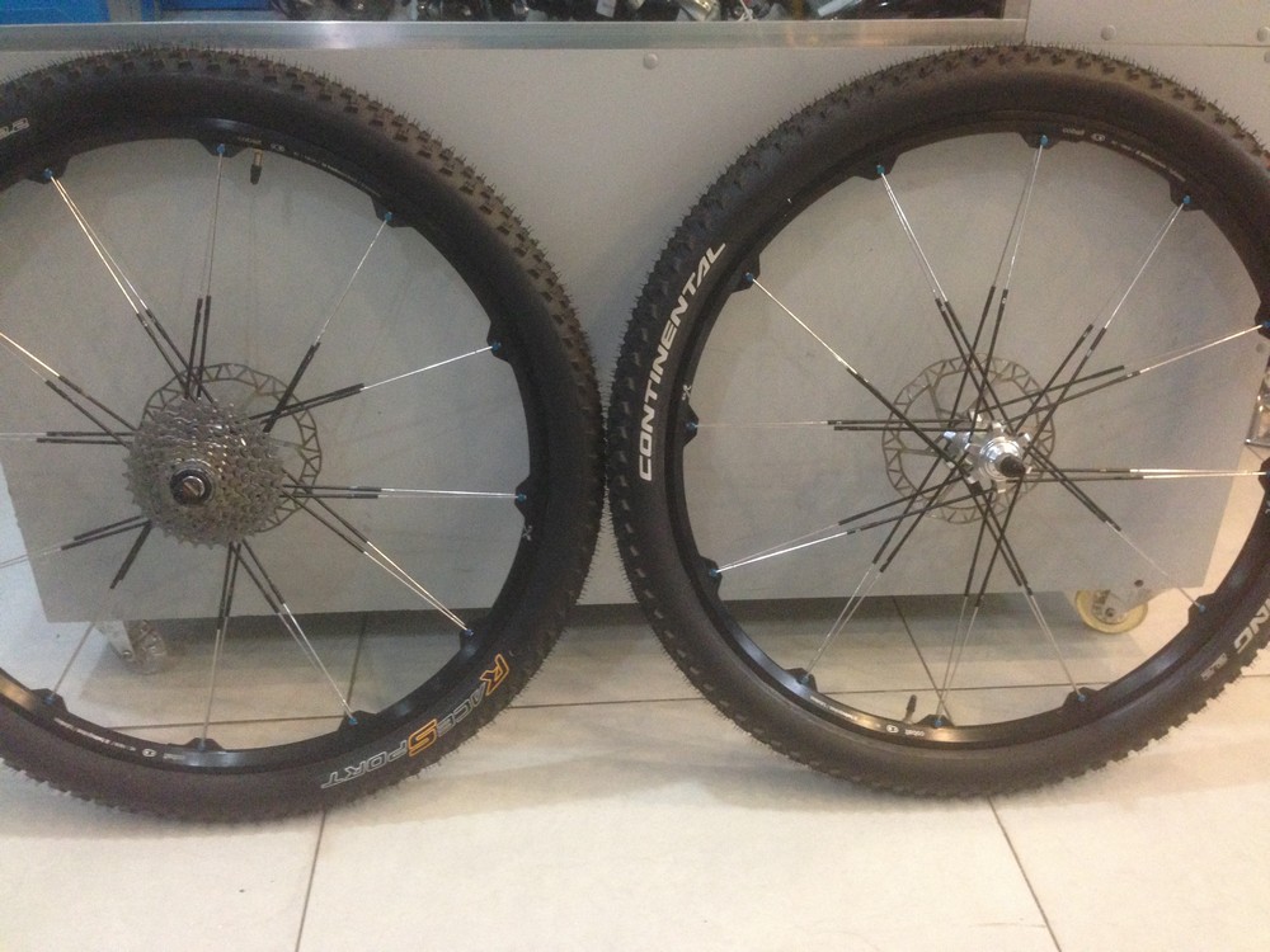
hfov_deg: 55.4
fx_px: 1211
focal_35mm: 33
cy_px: 476
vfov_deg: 42.9
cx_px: 635
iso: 320
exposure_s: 1/20
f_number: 2.4
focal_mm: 4.12
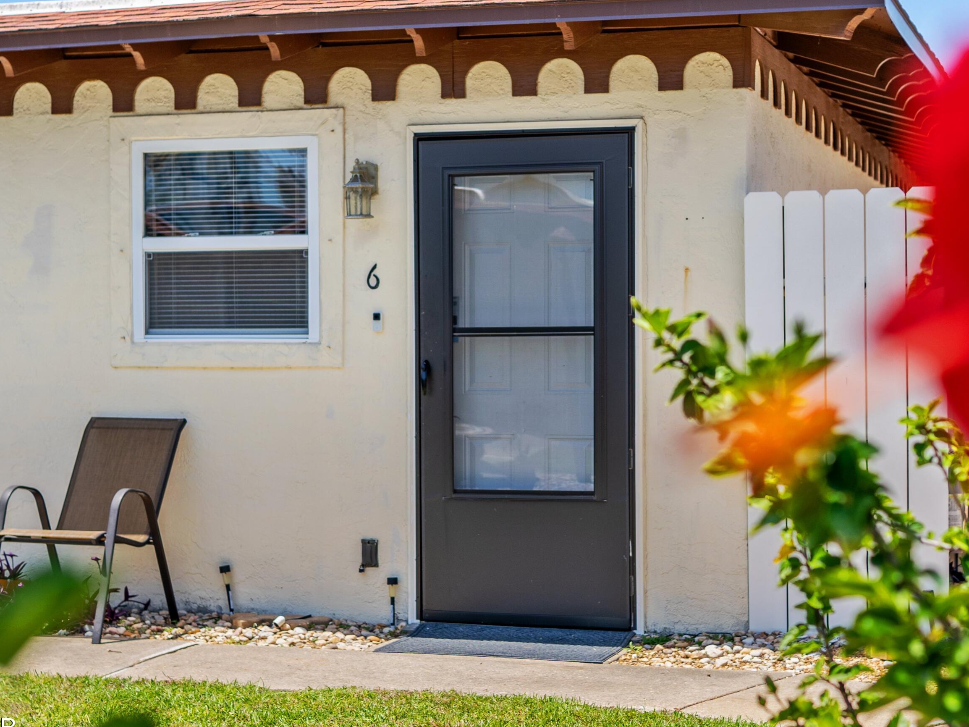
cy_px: 346
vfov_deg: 22.6
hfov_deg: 29.8
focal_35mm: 65
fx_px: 1820
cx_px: 505
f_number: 3.2
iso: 50
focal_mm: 35
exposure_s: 1/1000
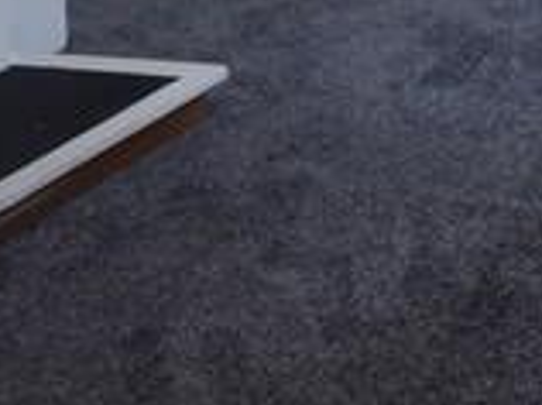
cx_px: 844
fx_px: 1626
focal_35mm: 104
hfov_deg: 16.9
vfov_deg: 11.6
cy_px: -580
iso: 125
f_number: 2.2
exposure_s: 1/100
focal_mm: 2.35
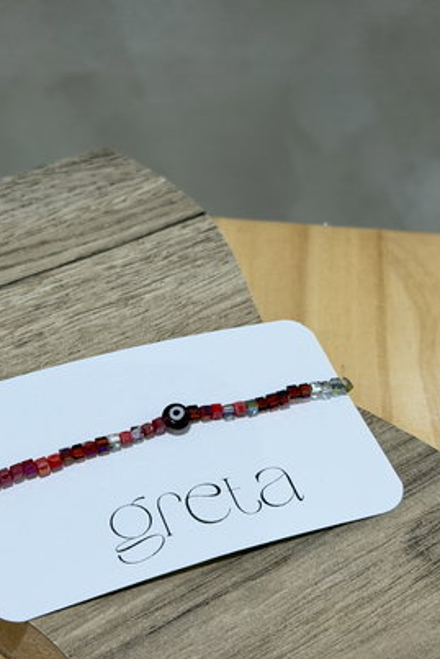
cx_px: 175
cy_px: 330
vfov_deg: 30.5
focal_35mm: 66
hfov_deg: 20.6
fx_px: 1209
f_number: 1.78
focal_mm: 6.76
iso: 80
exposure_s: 1/50
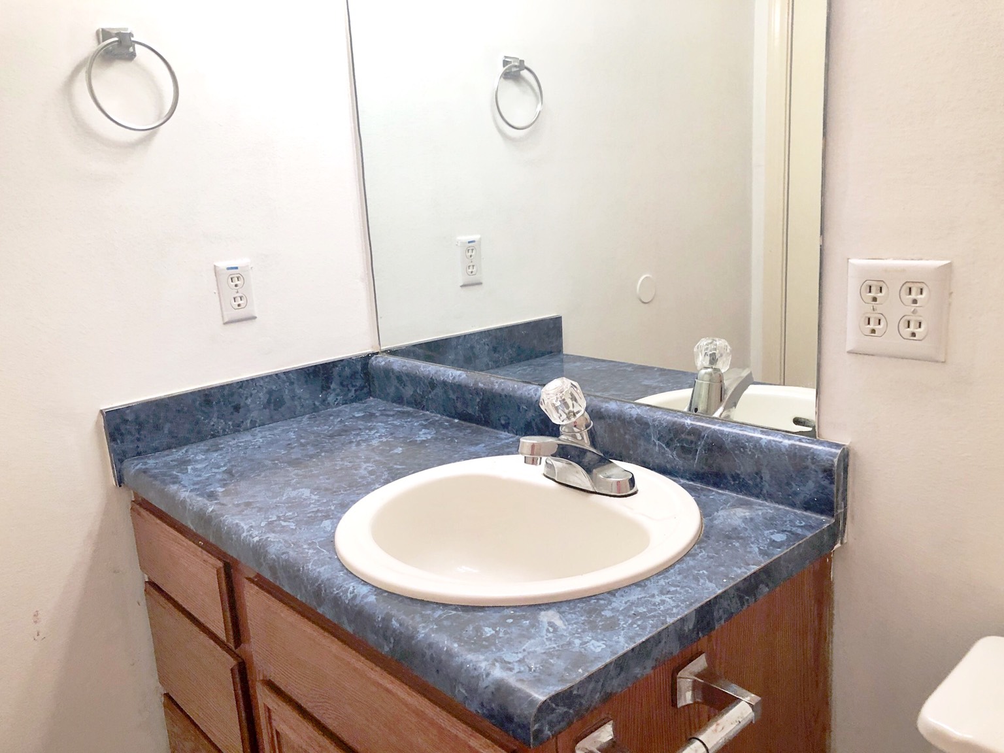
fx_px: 812
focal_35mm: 28
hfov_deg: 63.4
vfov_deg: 49.7
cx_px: 502
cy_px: 376
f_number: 1.8
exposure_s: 1/30
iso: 40
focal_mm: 3.99
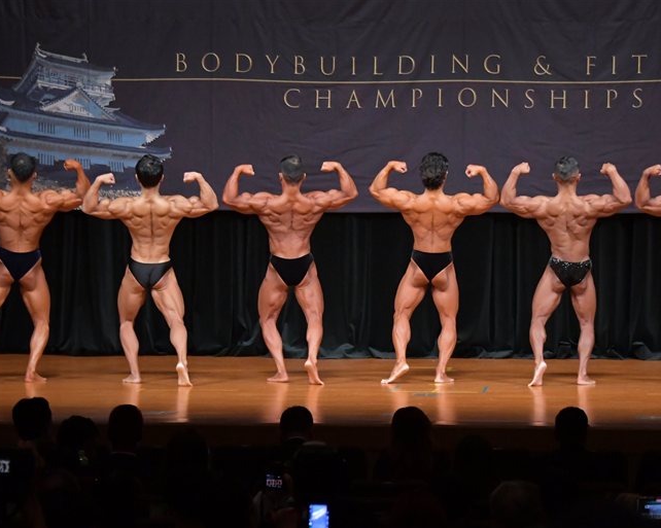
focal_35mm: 170
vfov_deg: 9.1
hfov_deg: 11.4
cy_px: 265
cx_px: 385
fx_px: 3324
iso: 5000
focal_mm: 100
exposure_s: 1/400
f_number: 5.6
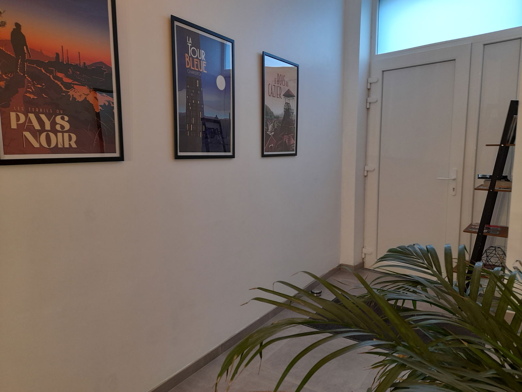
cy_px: 196
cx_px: 261
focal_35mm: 25
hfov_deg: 69.4
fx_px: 377
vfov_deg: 54.9
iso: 100
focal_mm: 4.6
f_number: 2
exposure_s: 1/50
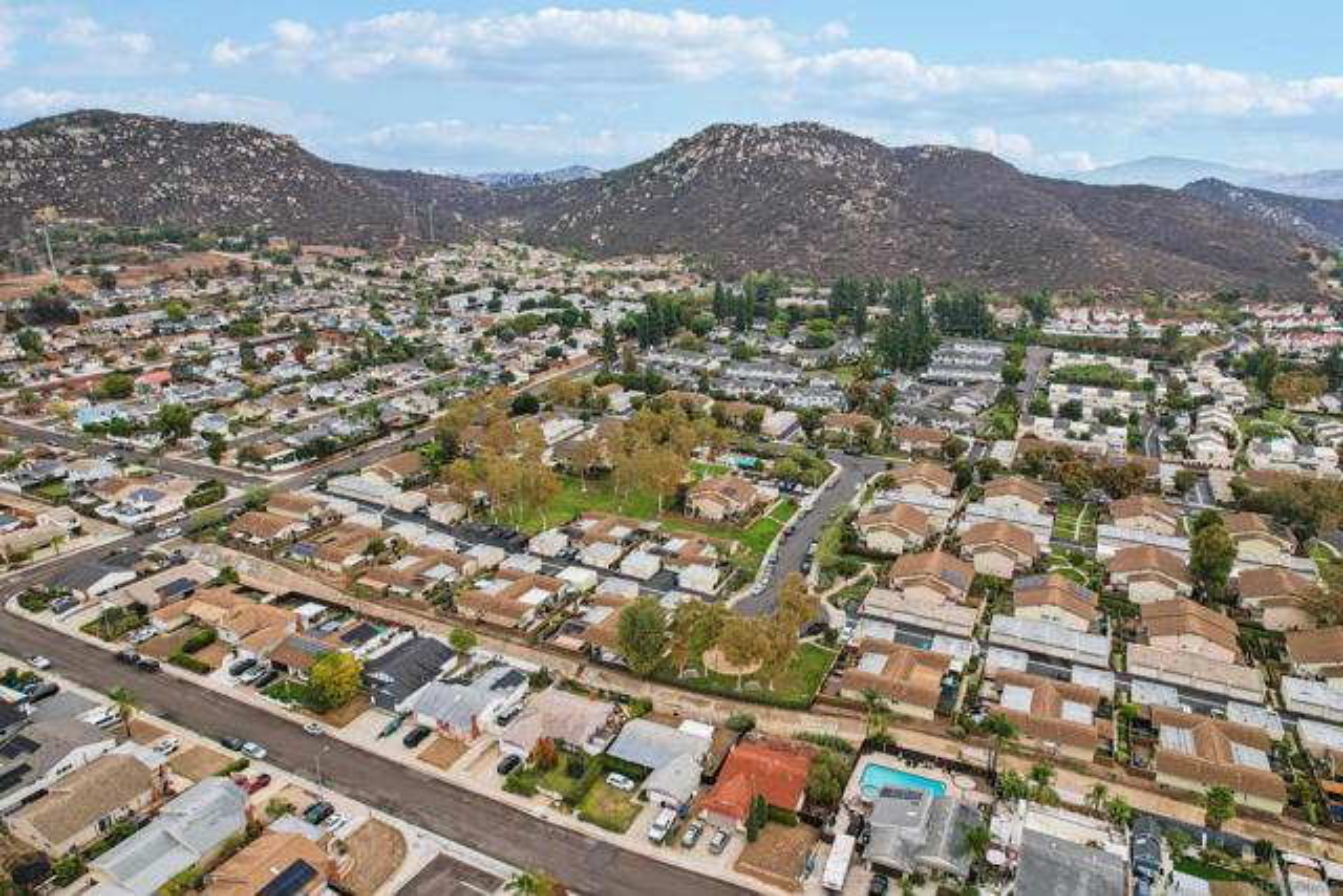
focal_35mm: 22
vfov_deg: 57.3
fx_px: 821
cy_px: 448
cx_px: 672
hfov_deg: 78.6
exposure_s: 1/640
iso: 100
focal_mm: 8.4
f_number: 2.8
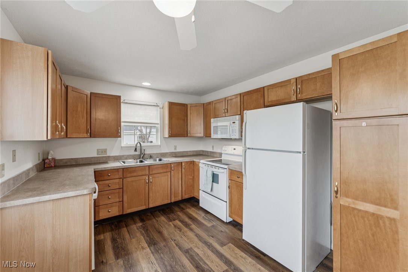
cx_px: 204
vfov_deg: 81.2
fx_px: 159
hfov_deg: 104.3
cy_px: 136
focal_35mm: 14
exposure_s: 1/15
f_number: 5.6
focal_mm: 14
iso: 200
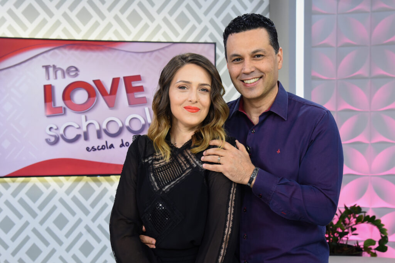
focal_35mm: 50
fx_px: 549
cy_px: 132
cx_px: 198
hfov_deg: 39.6
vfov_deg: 27.0
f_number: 6.3
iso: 2500
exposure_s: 1/100
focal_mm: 50
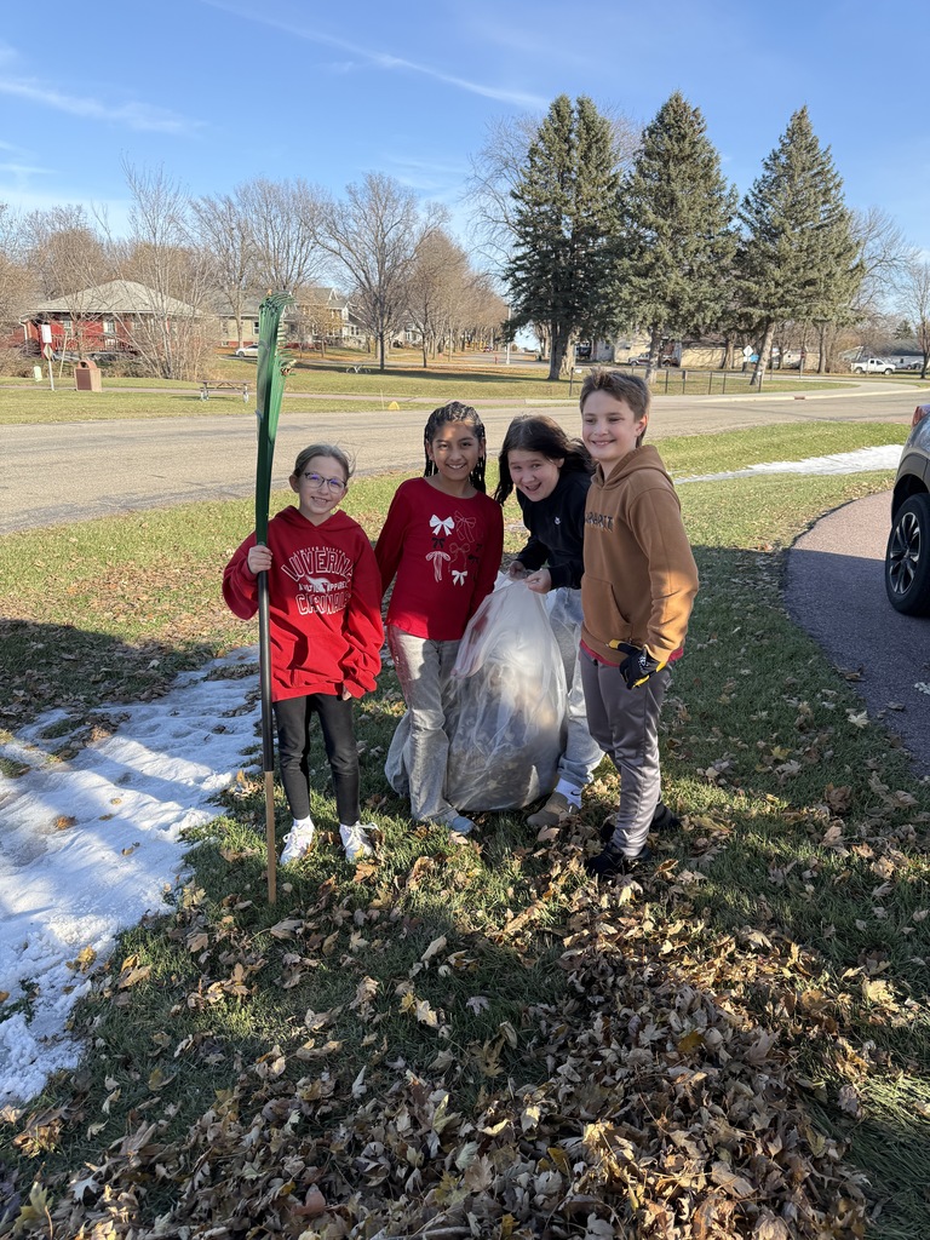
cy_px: 620
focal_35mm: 24
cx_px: 465
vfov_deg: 71.6
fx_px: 860
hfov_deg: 56.8
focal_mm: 6.76
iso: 100
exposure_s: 1/1812
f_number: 1.78
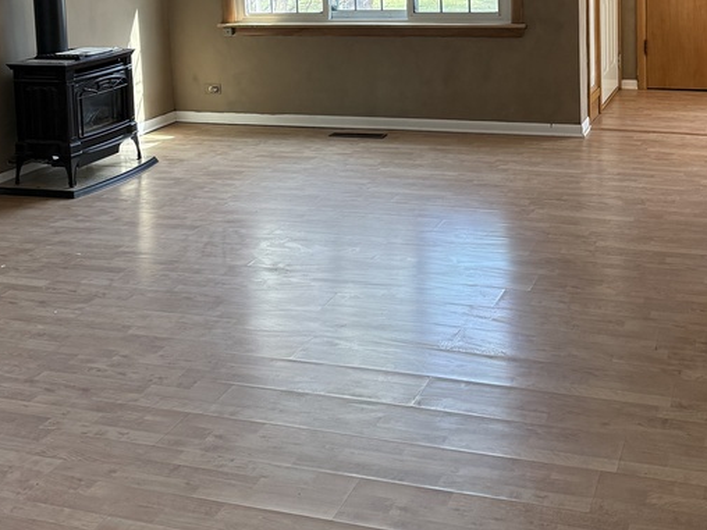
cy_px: 36
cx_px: 387
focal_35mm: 51
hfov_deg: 37.5
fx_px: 1042
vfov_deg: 27.4
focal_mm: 6.76
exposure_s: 1/114
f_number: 1.78
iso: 200
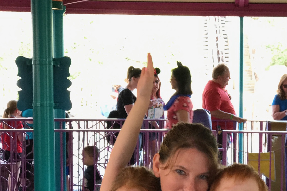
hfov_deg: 19.3
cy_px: 162
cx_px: 223
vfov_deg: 13.0
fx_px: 837
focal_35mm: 105
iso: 100
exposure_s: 1/61
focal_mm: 6.6
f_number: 2.8
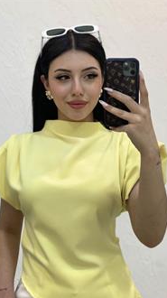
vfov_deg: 29.7
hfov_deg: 16.9
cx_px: 73
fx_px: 560
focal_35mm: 71
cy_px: 183
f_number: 2
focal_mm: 6
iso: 80
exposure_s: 1/122
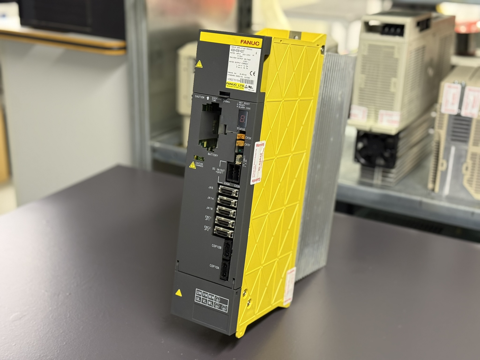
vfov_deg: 30.3
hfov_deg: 39.7
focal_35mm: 48
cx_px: 240
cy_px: 180
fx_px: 666
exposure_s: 1/50
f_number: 1.78
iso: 250
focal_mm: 6.76
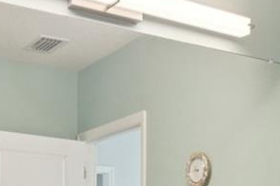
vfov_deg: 17.1
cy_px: 226
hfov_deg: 26.6
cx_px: 160
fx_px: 590
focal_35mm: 76
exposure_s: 1/15
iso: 400
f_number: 8
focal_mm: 14
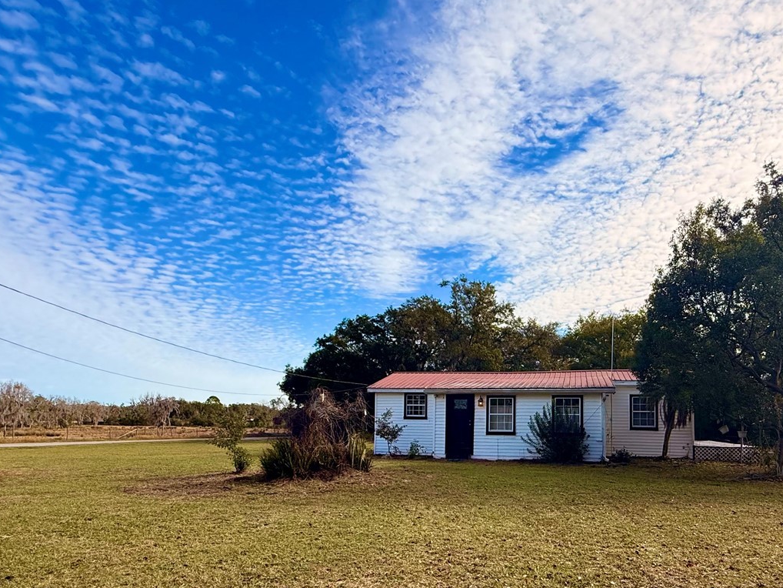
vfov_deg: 59.4
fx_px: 498
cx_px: 461
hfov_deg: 75.7
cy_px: 400
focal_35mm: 22
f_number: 2.2
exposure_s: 1/1961
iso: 50
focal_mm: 2.22
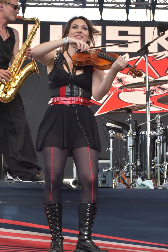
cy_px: 126
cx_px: 84
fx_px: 546
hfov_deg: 17.5
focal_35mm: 78
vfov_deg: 26.0
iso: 640
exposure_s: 1/160
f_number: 6.3
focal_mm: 52
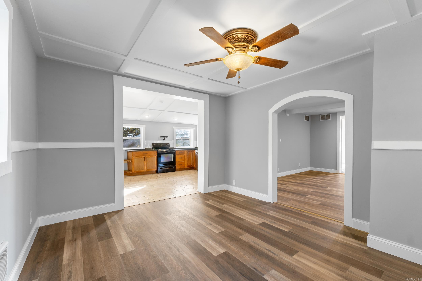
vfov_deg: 77.3
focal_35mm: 15
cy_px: 140
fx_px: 176
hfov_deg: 100.4
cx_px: 211
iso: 200
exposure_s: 1/1.67
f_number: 9
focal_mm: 10
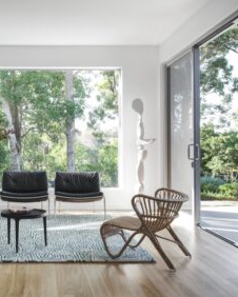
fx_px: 405
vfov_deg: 40.3
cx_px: 44
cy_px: 149
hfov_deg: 31.8
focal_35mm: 46
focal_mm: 44
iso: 100
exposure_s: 2.5
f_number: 14
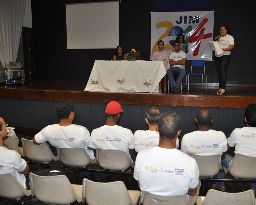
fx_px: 258
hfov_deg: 52.6
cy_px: 102
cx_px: 150
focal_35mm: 34
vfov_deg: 43.4
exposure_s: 1/60
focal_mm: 20
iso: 800
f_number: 3.8
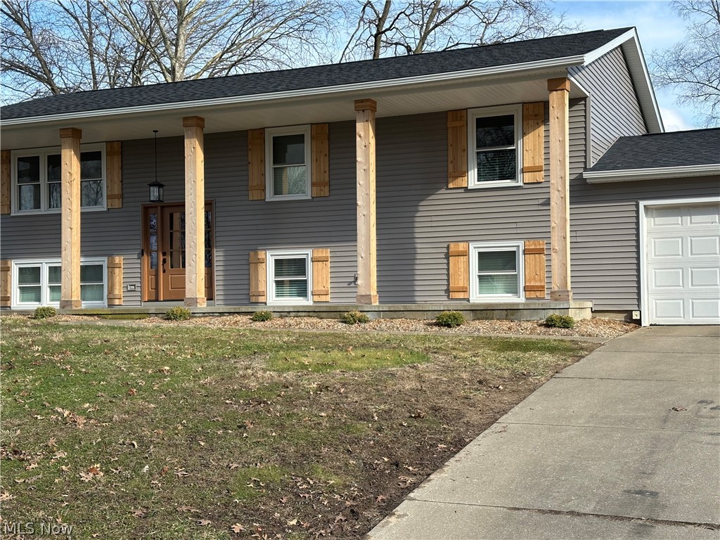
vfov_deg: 30.3
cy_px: 270
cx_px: 360
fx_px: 998
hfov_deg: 39.7
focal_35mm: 48
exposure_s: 1/1639
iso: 64
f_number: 1.78
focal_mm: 6.86
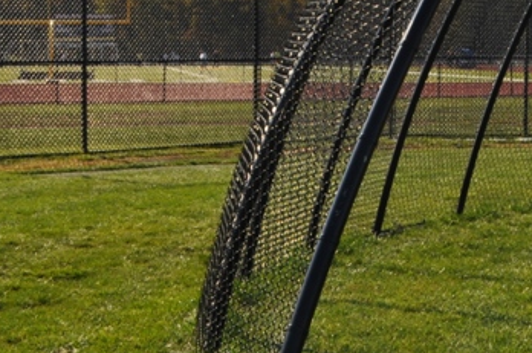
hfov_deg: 17.7
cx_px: 754
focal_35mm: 106
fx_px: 1564
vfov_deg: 12.6
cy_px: -46
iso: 200
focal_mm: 24
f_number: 16
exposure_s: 1/200
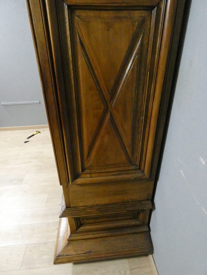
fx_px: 159
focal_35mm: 20
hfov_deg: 66.0
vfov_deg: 81.7
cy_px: 138
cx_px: 104
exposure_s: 1/125
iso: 2000
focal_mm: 3.6
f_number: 2.8
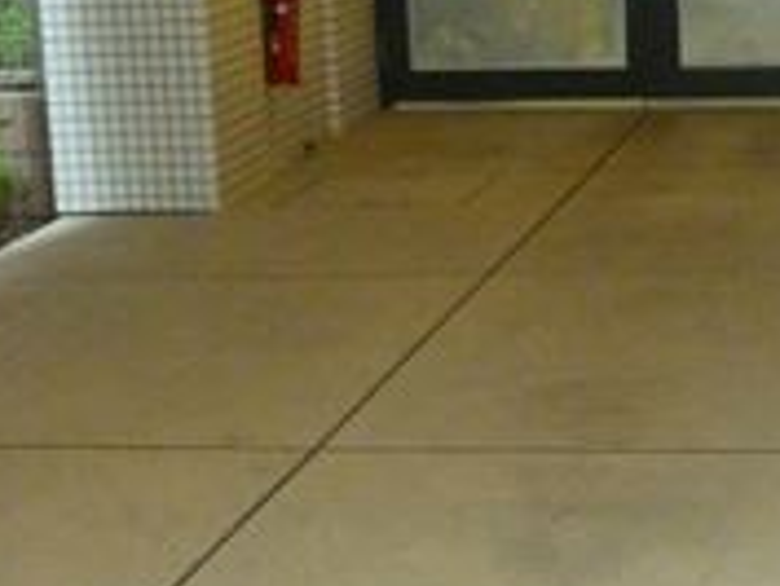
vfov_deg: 14.7
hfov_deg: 19.3
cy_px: 291
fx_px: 2277
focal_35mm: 101
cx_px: 586
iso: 640
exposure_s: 1/60
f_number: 3.1
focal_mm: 5
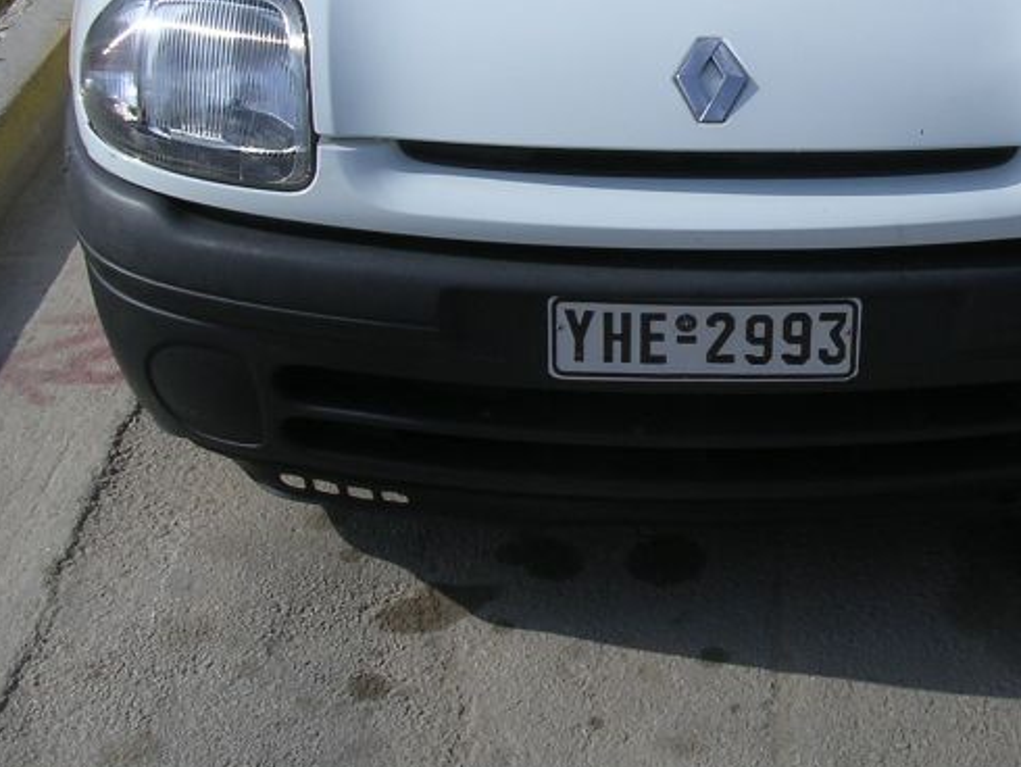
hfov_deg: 30.7
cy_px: 154
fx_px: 1830
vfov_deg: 23.3
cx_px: 756
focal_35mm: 62
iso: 100
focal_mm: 5.8
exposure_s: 1/480
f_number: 5.6
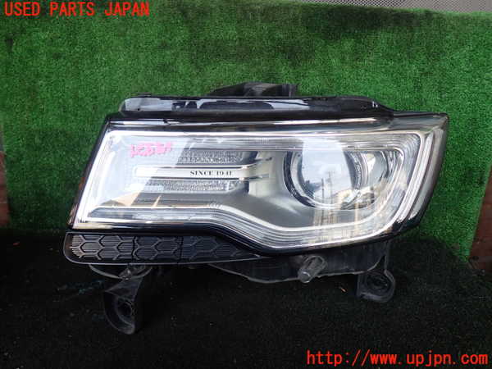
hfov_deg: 60.0
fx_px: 426
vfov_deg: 46.8
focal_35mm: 30
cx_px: 246
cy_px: 184
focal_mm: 5.4
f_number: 2.3
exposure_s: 1/100
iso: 100
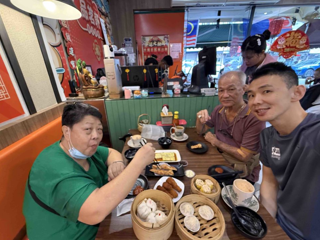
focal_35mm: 15
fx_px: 139
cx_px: 154
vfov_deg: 81.7
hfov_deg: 98.1
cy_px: 122
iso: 500
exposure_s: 1/50
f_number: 2.2
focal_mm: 2.22
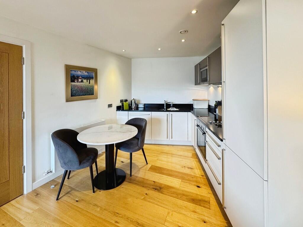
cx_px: 152
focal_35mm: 14
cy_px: 114
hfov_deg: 102.1
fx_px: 123
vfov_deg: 85.7
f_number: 2.2
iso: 200
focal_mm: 2.22
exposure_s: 1/100
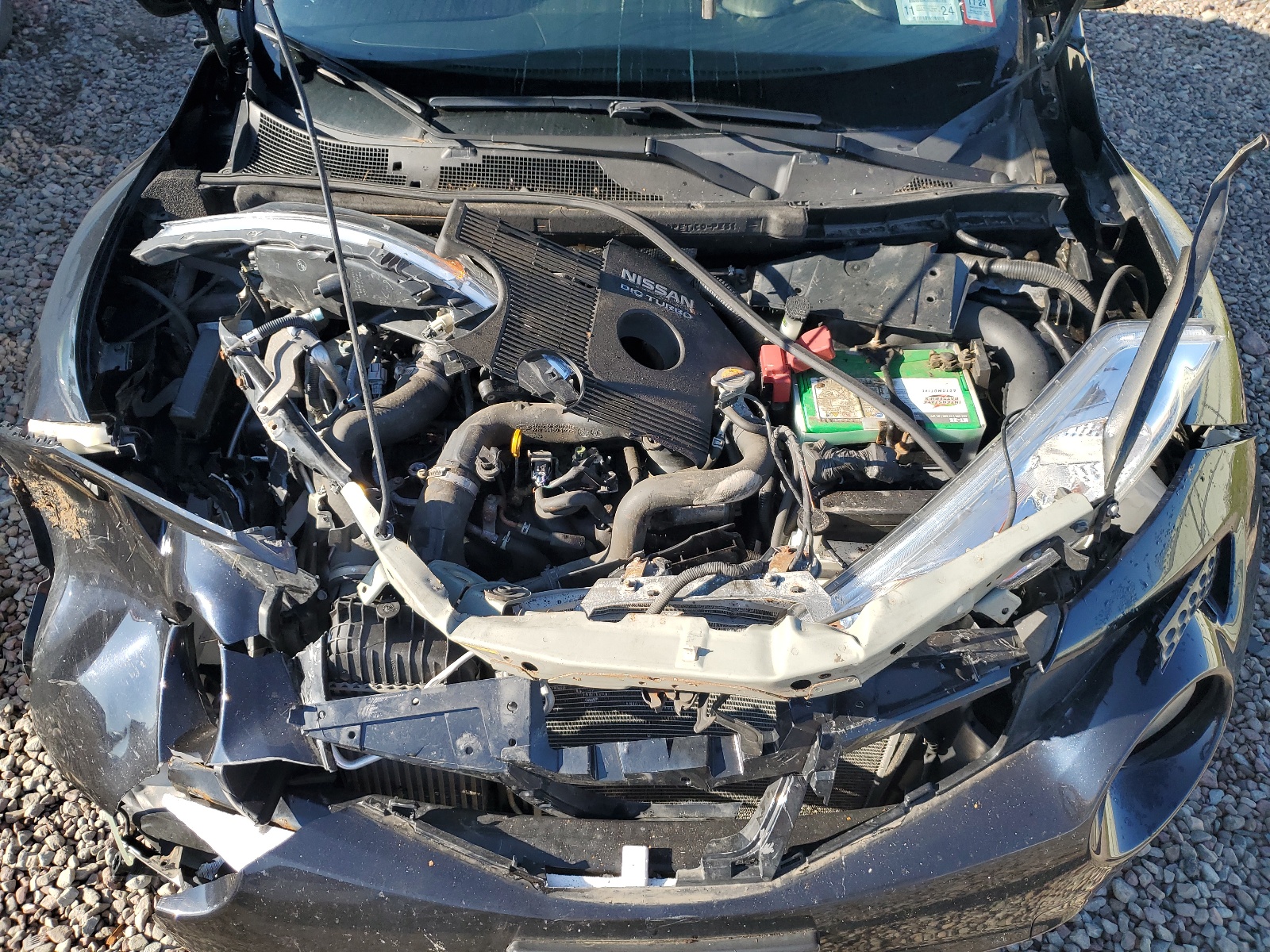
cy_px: 476
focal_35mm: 26
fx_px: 954
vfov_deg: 53.1
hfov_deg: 67.3
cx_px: 635
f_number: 1.5
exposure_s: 1/1000
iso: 50
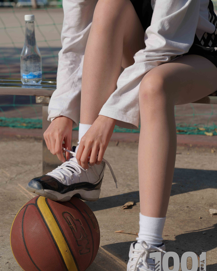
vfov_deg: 24.1
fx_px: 634
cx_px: 108
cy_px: 125
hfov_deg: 19.4
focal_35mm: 79
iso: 100
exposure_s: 1/640
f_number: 6.3
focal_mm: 70
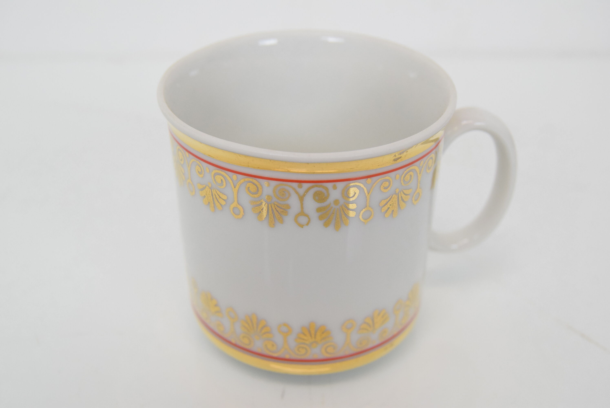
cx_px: 305
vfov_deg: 25.8
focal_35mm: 52
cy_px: 204
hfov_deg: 37.8
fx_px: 890
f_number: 7.1
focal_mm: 35
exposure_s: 1/200
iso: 1600
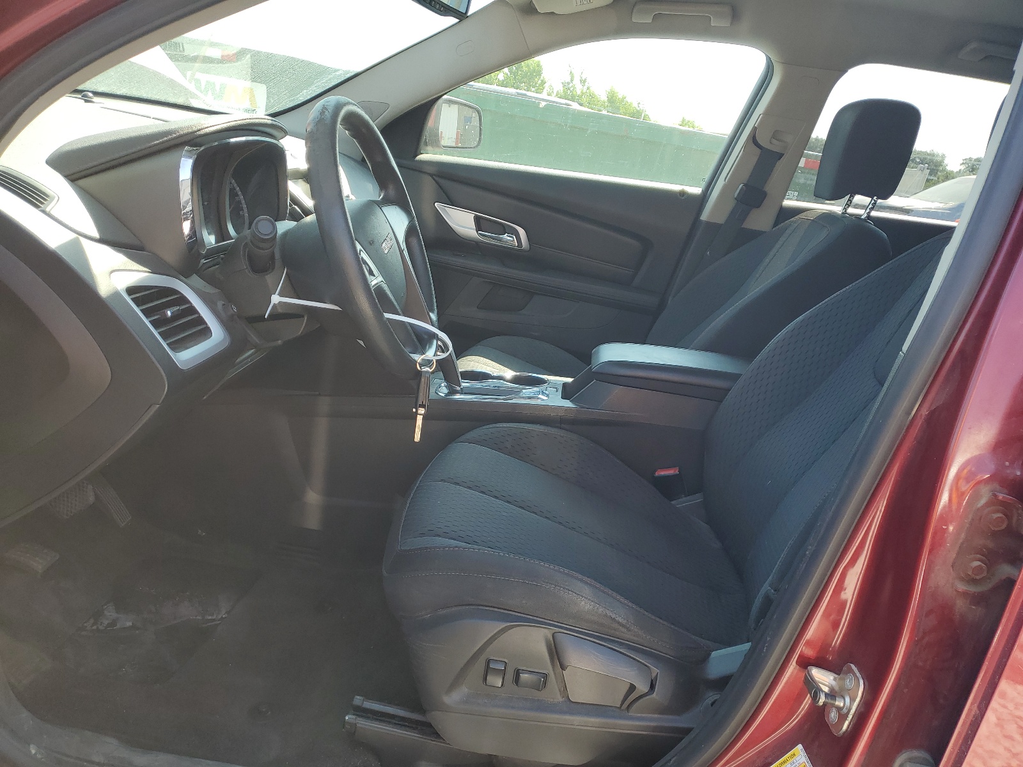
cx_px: 512
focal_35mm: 26
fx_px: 768
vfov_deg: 53.1
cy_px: 384
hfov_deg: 67.3
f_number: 1.5
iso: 50
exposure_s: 1/400
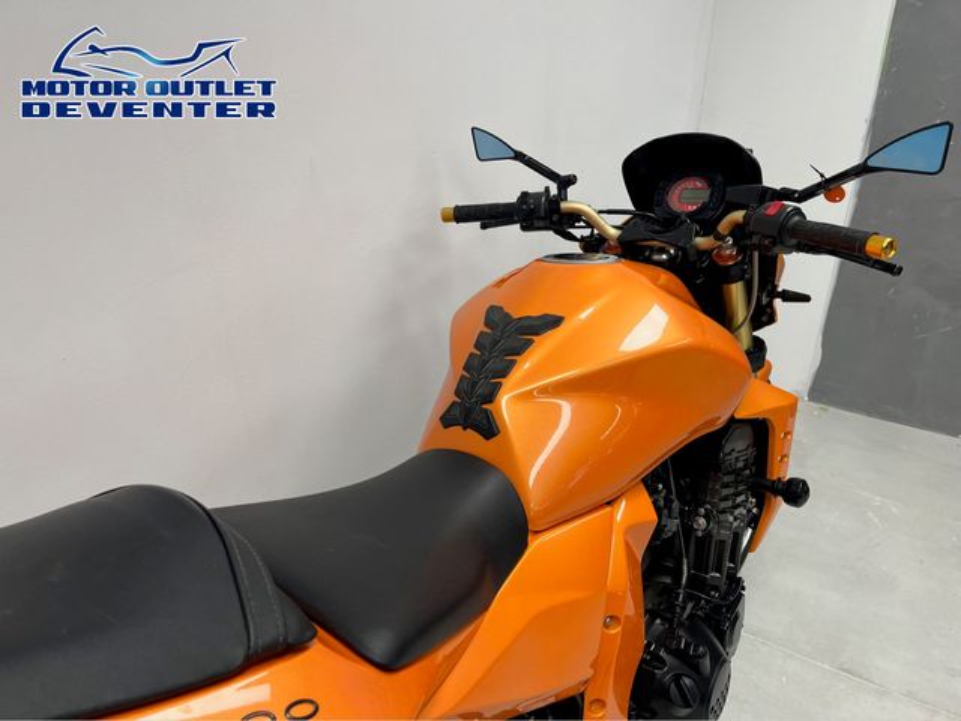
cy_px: 360
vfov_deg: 53.1
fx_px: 722
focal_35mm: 26
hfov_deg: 67.3
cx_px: 480
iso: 64
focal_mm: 5.1
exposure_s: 1/100
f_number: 1.6
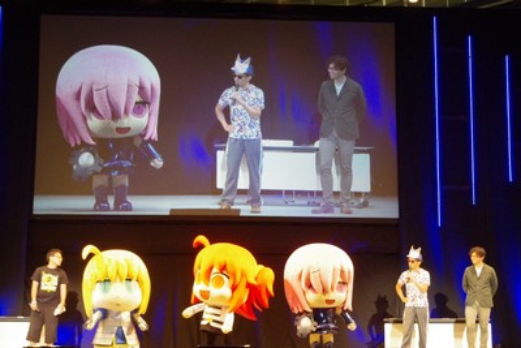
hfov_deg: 27.0
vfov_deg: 18.2
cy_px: 174
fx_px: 1086
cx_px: 260
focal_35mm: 75
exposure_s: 1/80
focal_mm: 50
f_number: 8
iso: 3200
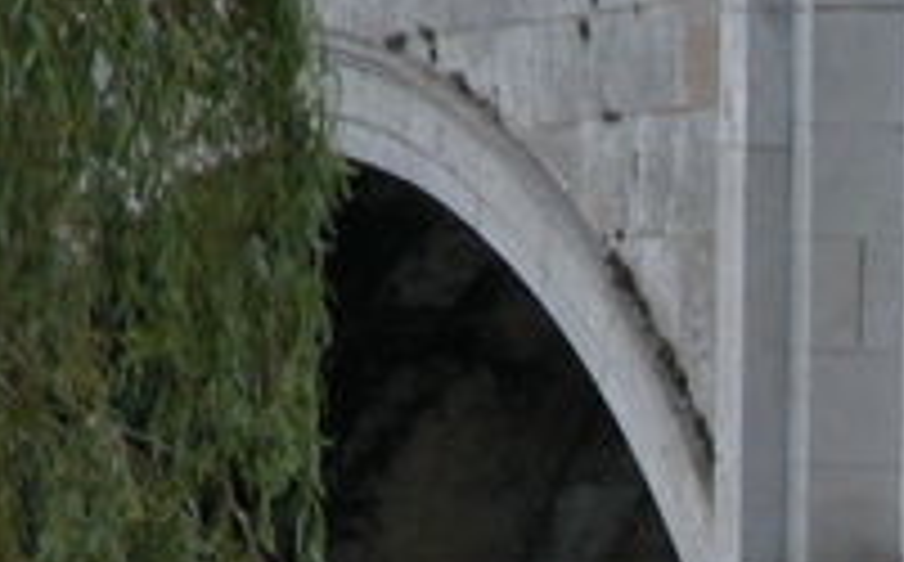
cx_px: 1426
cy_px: 1111
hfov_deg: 1.8
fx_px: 28687
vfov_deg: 1.1
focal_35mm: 1166
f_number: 4.7
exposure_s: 1/179
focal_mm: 71.2
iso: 100
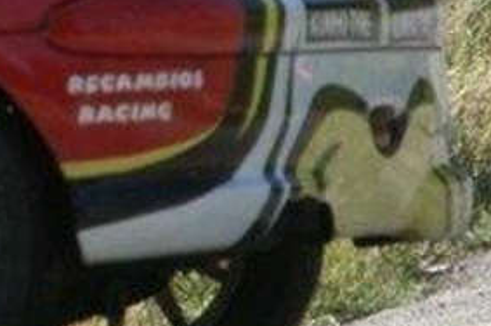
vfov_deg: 0.6
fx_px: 30856
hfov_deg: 0.9
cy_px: -179
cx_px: -826
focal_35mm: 2265
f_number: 6.3
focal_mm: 400
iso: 800
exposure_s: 1/1600
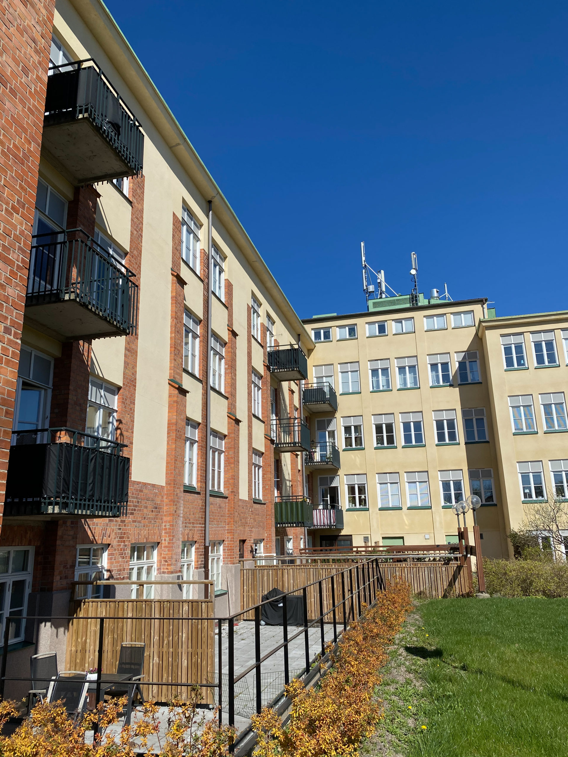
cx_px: 284
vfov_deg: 67.3
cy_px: 378
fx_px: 569
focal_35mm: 26
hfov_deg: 53.1
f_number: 1.8
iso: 32
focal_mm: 4.25
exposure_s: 1/4600
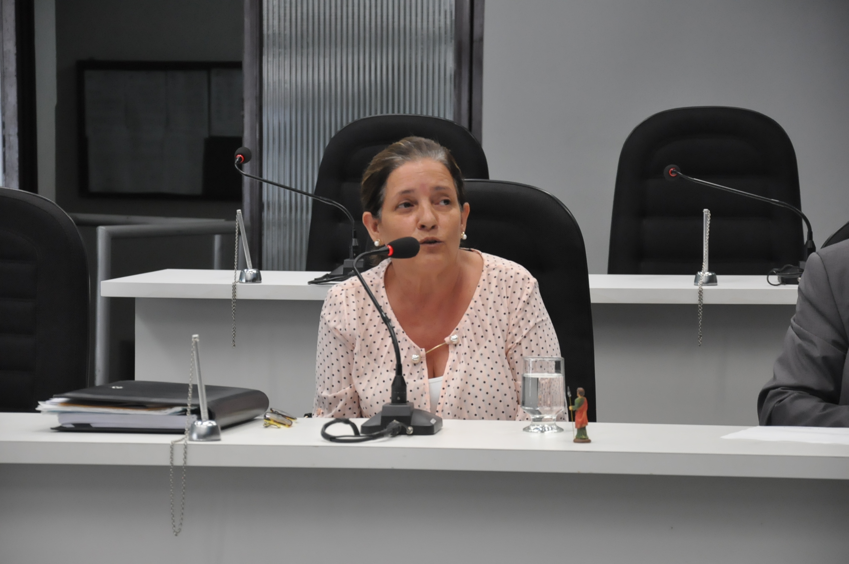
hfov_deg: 16.1
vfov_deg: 10.7
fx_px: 3003
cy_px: 282
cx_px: 424
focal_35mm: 128
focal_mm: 85
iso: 2000
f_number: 5.6
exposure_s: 1/160
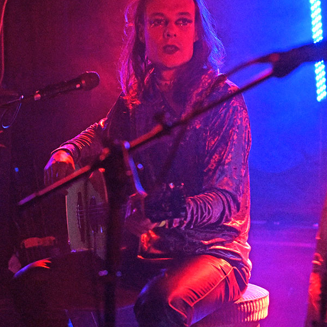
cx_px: 164
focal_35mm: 64
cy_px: 187
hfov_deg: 26.9
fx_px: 684
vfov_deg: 26.9
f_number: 2.8
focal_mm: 50
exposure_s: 1/400
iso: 6400
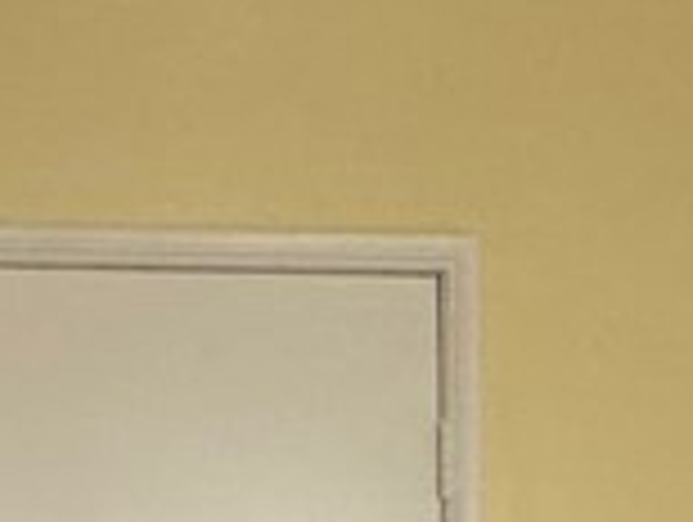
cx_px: 418
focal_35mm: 93
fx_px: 1865
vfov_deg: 13.7
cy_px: 1030
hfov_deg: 21.0
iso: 640
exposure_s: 1/60
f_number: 2.2
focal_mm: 2.22
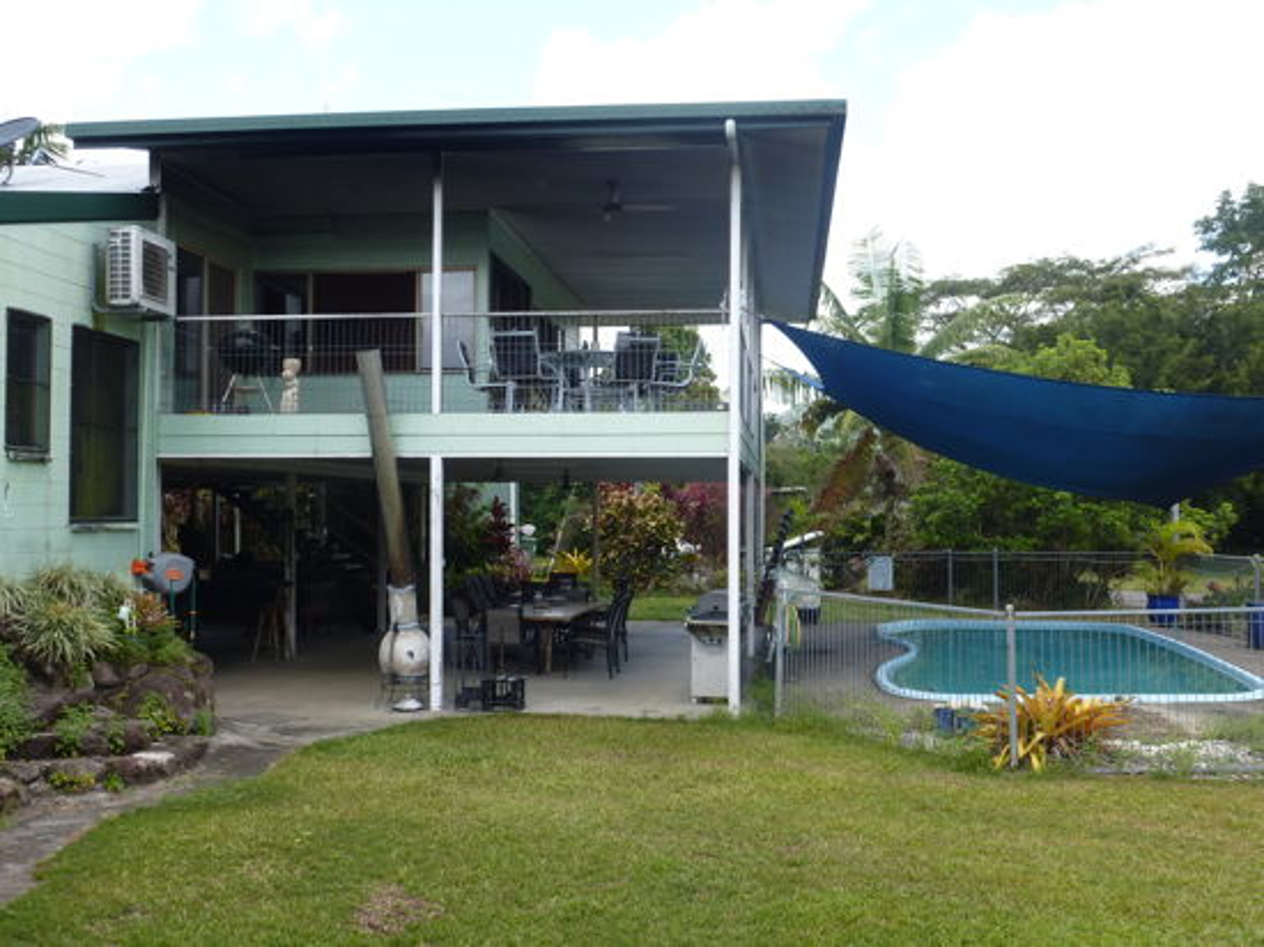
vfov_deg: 39.6
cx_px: 632
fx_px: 1314
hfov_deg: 51.4
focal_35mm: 36
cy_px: 474
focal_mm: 6.4
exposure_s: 1/200
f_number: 4
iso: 100
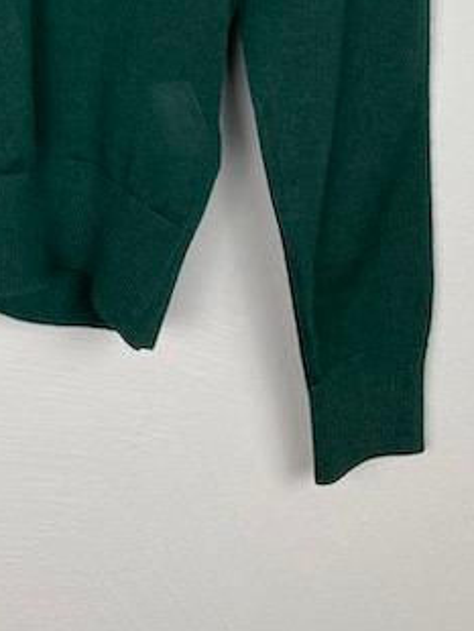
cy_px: -290
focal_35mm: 82
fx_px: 1495
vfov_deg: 20.6
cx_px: -77
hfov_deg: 17.3
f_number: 1.8
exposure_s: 1/100
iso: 100
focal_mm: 4.25
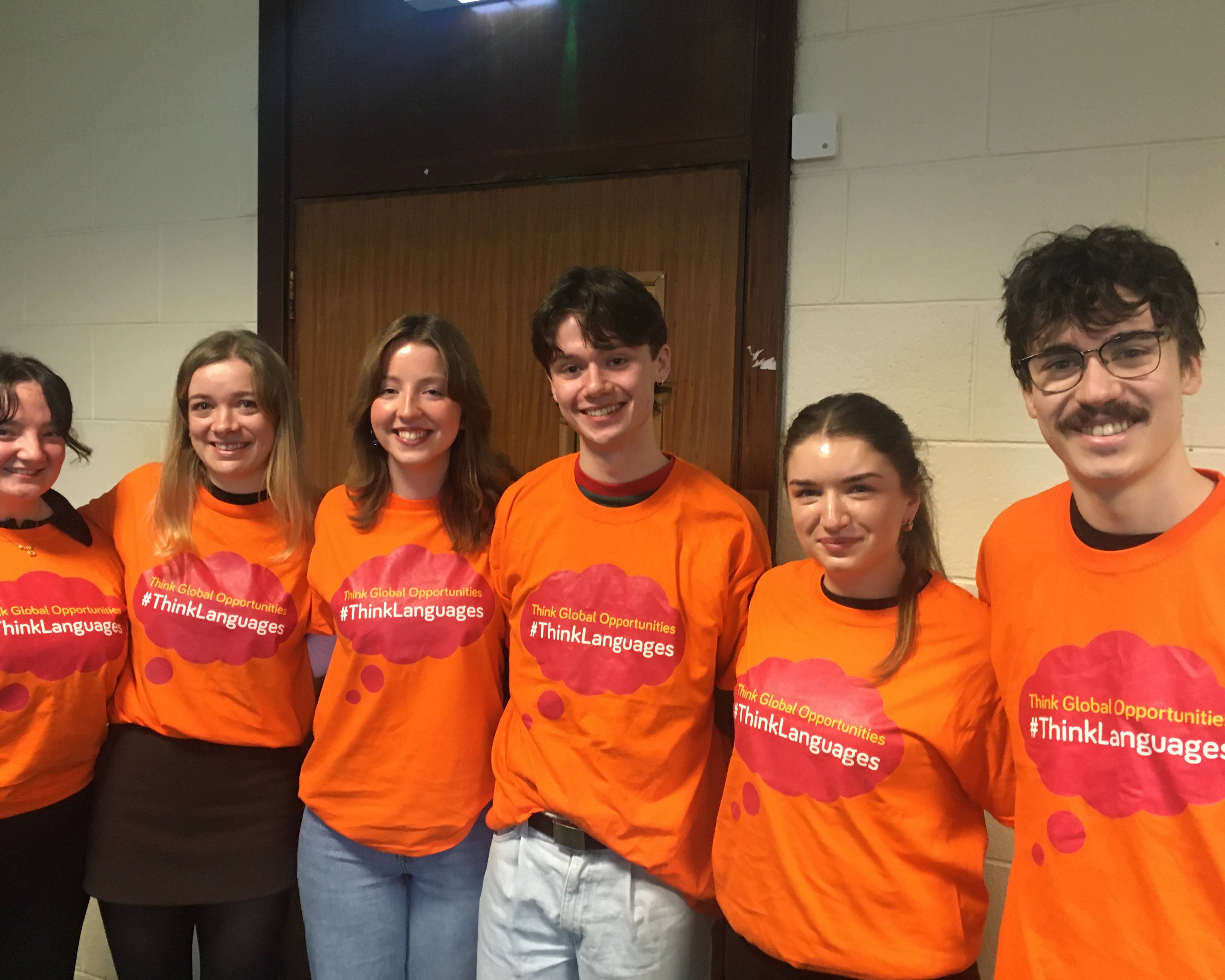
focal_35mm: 31
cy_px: 496
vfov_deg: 47.1
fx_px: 1124
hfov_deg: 57.2
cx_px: 602
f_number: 2.2
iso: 200
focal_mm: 4.15
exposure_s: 1/20
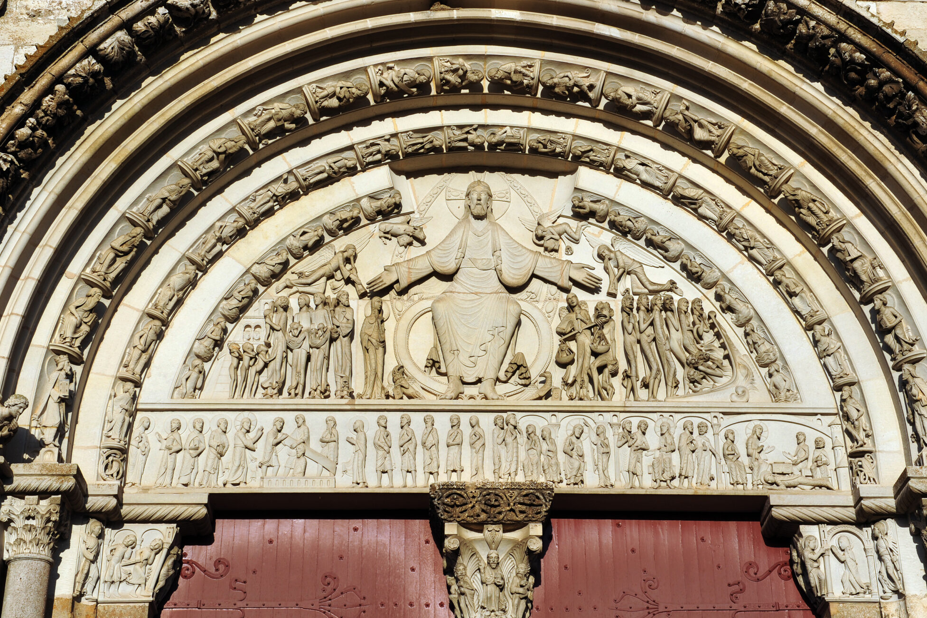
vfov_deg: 20.6
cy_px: 265
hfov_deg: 30.5
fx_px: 1699
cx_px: 478
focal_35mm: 66
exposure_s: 1/800
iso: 200
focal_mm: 52
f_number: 8
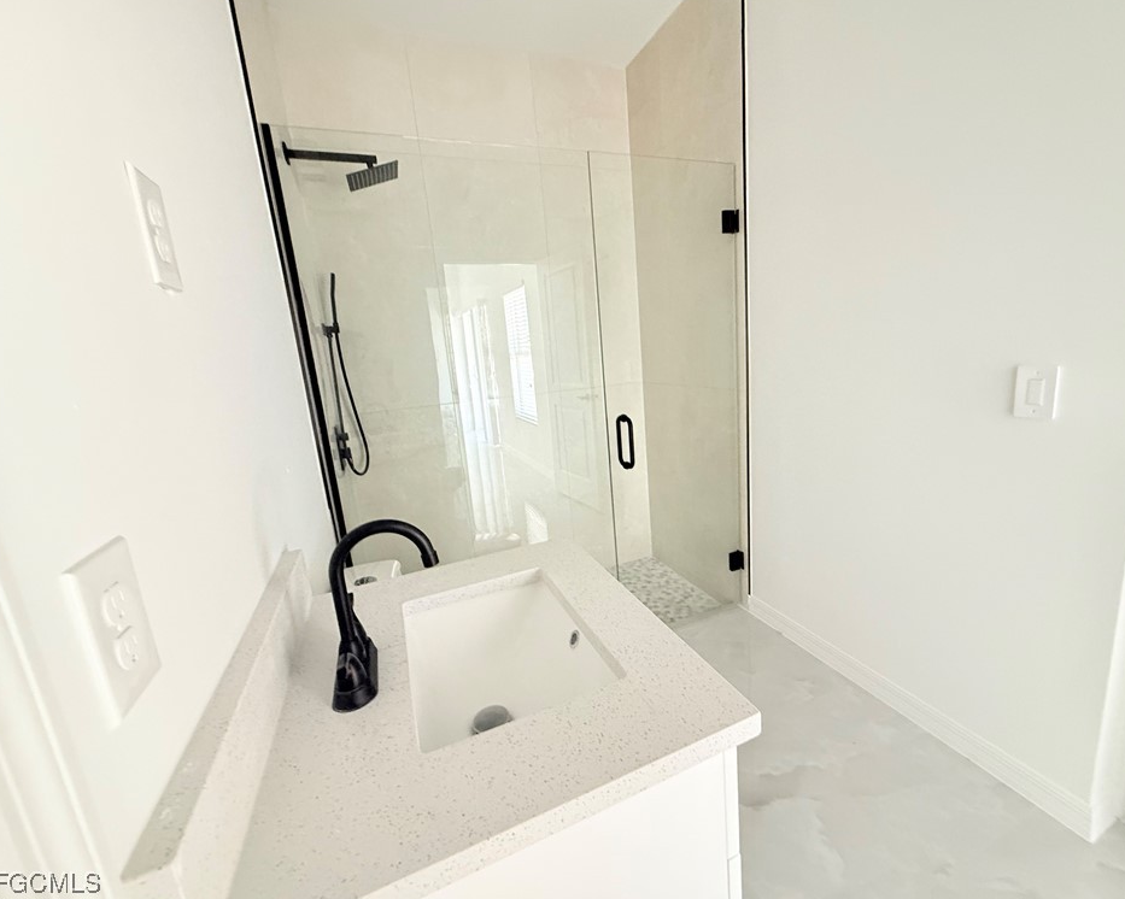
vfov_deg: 84.0
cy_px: 446
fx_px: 499
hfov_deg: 96.7
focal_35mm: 15
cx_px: 602
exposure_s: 1/60
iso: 500
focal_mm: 2.22
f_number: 2.2
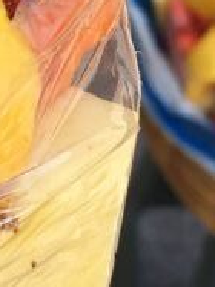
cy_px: -1
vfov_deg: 11.9
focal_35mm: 165
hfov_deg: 8.7
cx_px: -128
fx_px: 1368
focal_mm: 4.15
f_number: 2.2
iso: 25
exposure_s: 1/304
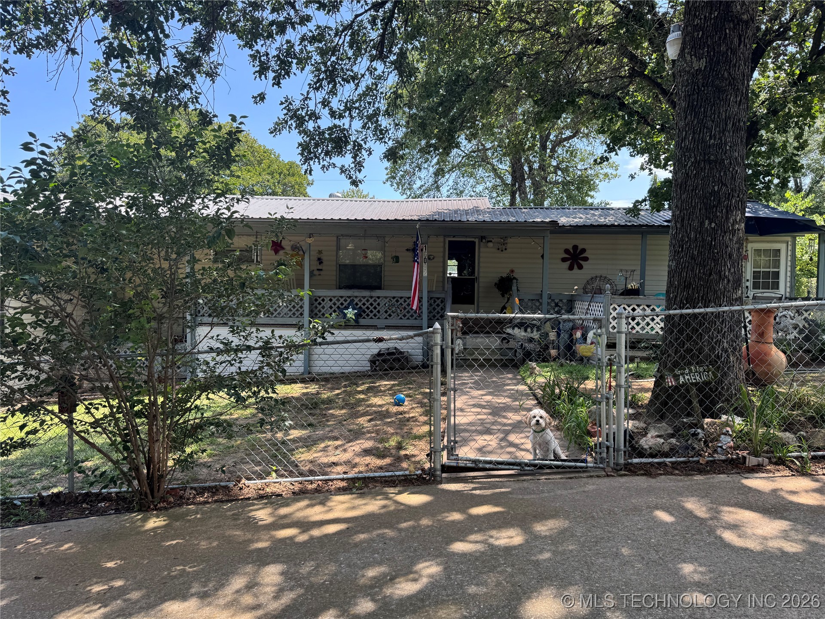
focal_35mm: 24
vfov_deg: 56.8
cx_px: 412
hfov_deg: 71.6
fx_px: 572
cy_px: 310
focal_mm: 6.76
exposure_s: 1/577
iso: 80
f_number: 1.78
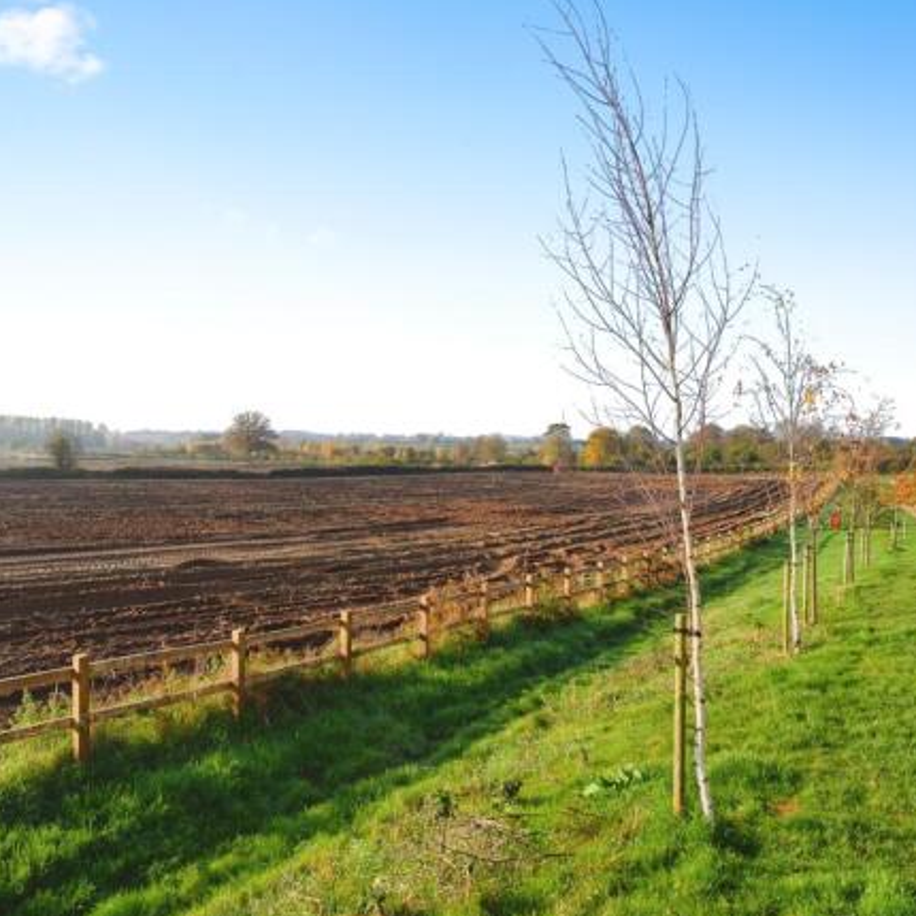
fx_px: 659
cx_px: 317
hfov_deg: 68.0
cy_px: 458
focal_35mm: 22
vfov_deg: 69.6
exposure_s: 1/640
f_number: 9
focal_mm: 17
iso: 400
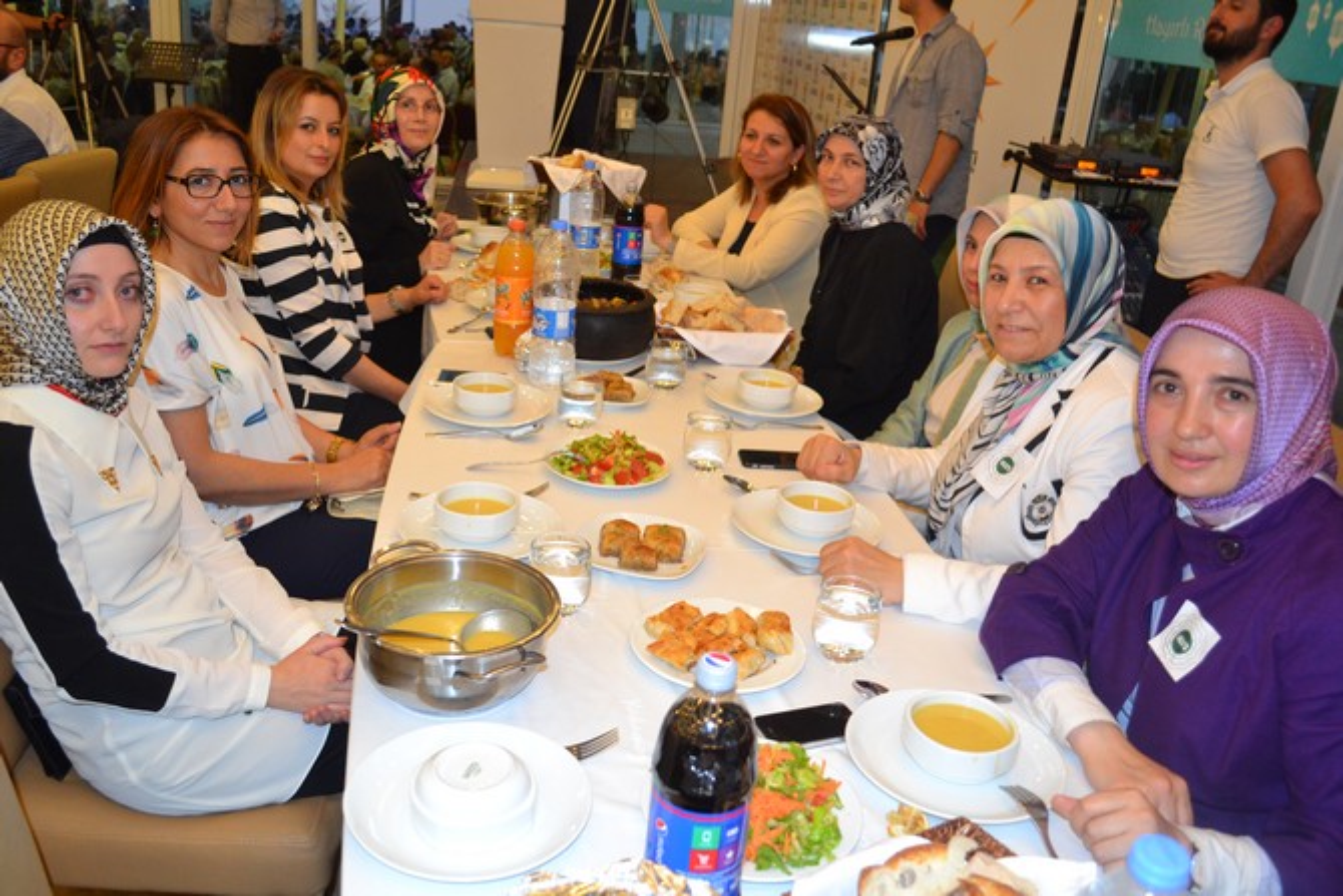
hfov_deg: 61.9
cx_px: 672
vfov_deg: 43.6
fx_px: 1119
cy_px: 448
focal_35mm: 30
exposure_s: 1/60
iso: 1000
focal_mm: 20
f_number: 3.8
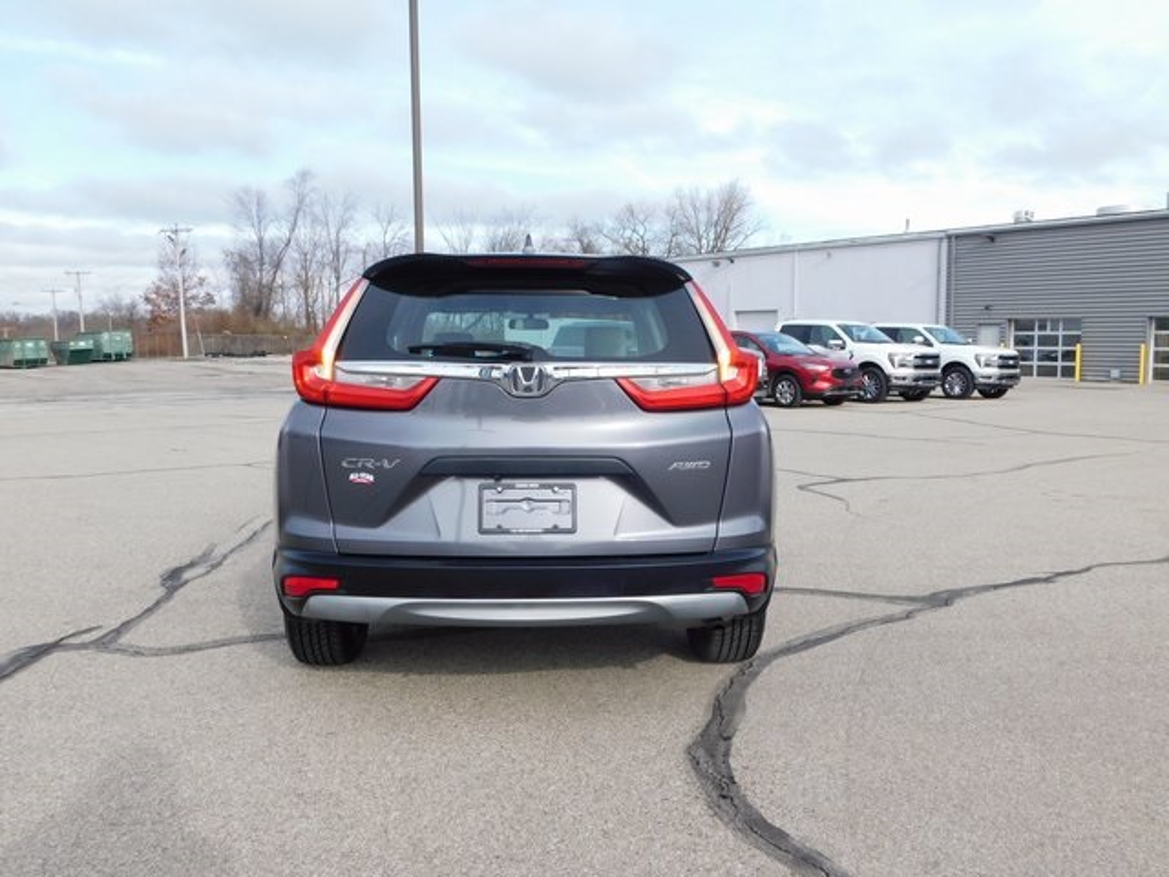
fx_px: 1013
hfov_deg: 60.0
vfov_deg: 46.8
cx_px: 584
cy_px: 438
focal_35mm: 30
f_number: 3.2
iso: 125
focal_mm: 5.3
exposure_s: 1/800
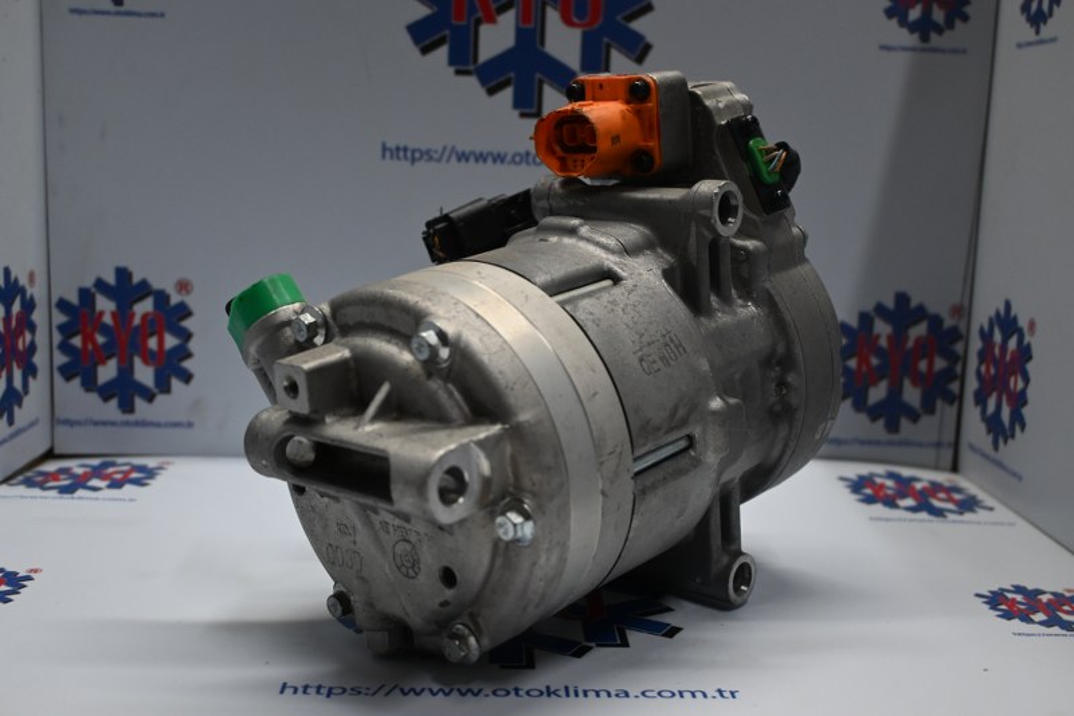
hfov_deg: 47.2
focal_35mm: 41
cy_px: 358
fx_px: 1230
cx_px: 537
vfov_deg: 32.4
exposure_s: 1/125
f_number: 4.5
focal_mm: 27.5
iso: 720
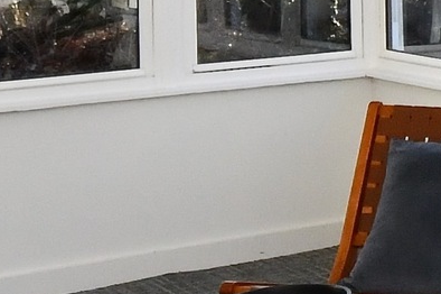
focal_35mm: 117
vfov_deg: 11.4
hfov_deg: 15.5
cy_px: -77
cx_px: 742
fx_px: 1432
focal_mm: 10
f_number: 10
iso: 640
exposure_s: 1/250
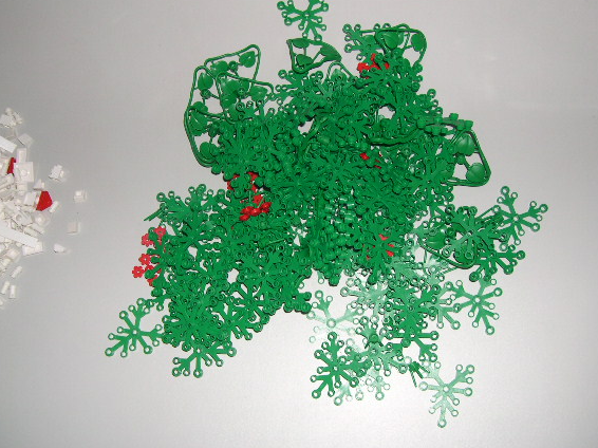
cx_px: 335
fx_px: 743
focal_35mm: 43
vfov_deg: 33.6
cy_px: 204
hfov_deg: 43.8
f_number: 2.8
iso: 100
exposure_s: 1/60
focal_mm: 8
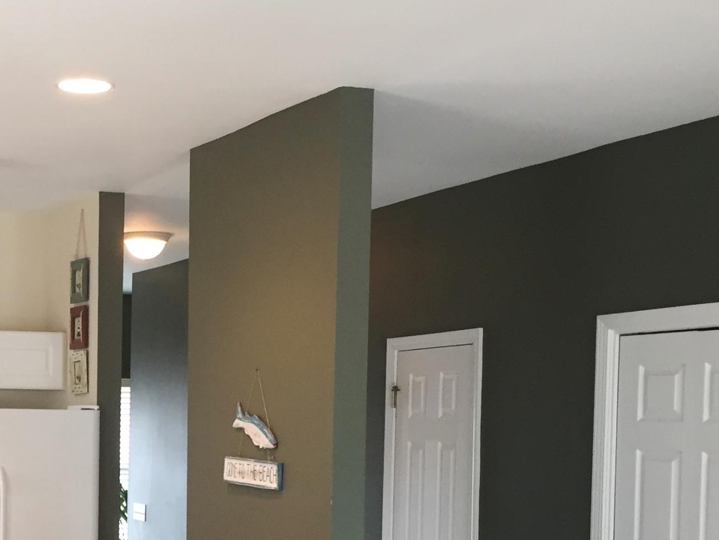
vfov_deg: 21.2
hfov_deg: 27.6
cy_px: 483
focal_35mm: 68
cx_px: 82
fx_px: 1413
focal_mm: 4.15
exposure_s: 1/30
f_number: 2.2
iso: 80
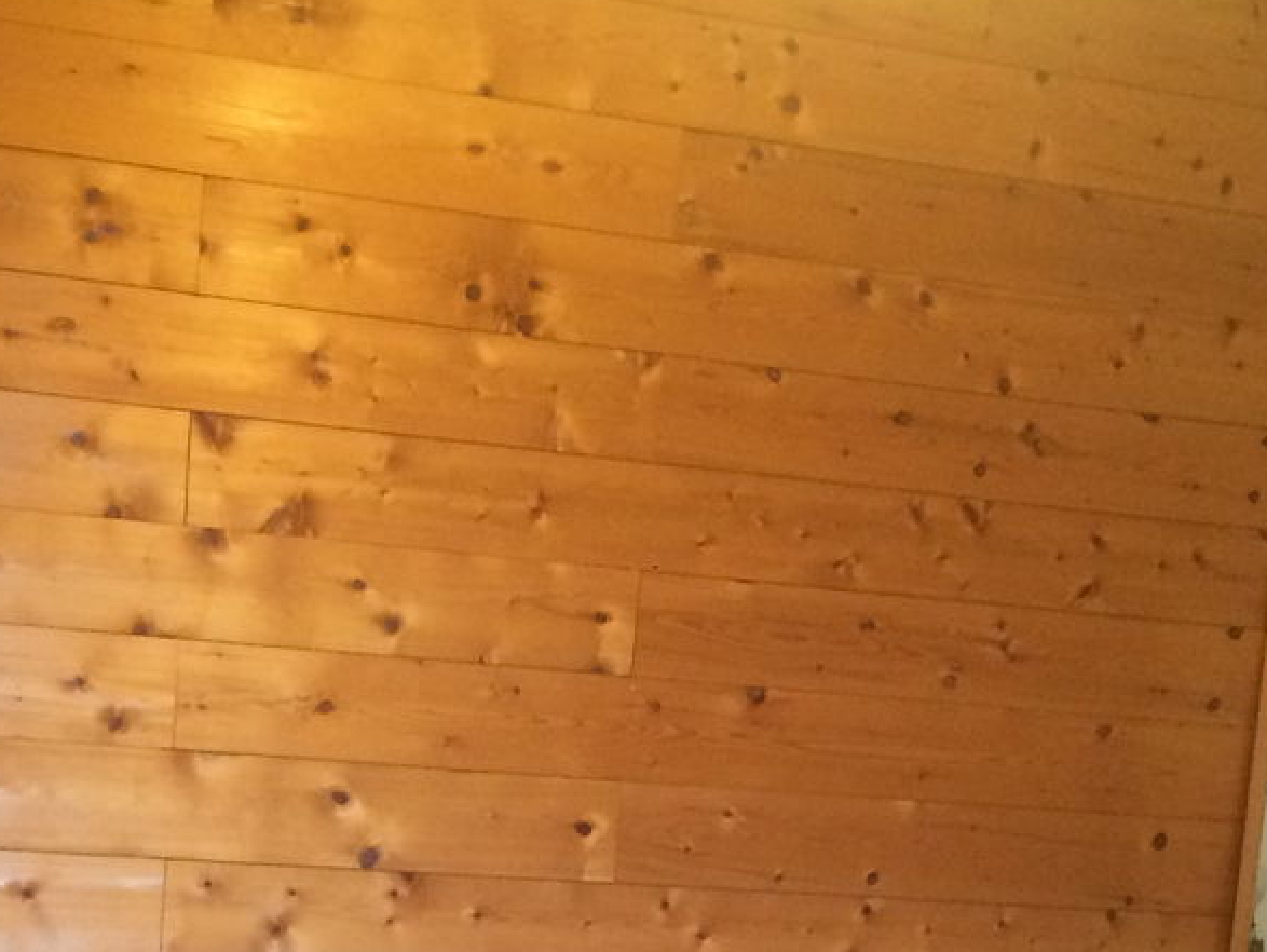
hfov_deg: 24.7
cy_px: 1213
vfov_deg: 17.6
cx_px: 626
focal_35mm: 79
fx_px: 2893
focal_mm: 4.15
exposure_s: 1/33
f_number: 2.2
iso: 250
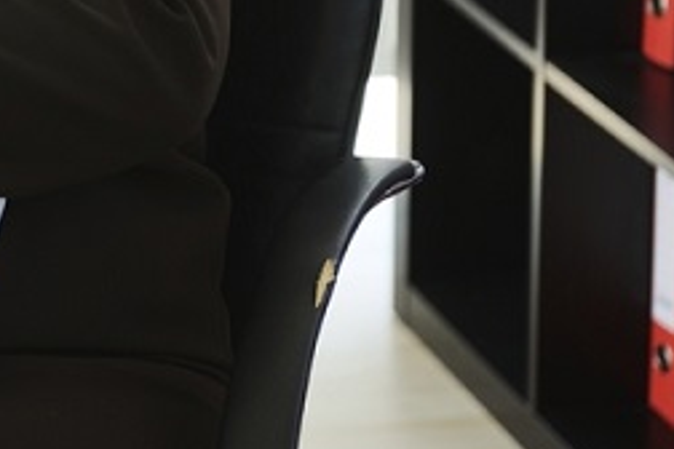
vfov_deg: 6.1
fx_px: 4156
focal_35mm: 222
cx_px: -369
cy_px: -151
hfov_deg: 9.0
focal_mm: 70
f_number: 3.2
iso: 200
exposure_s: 1/160
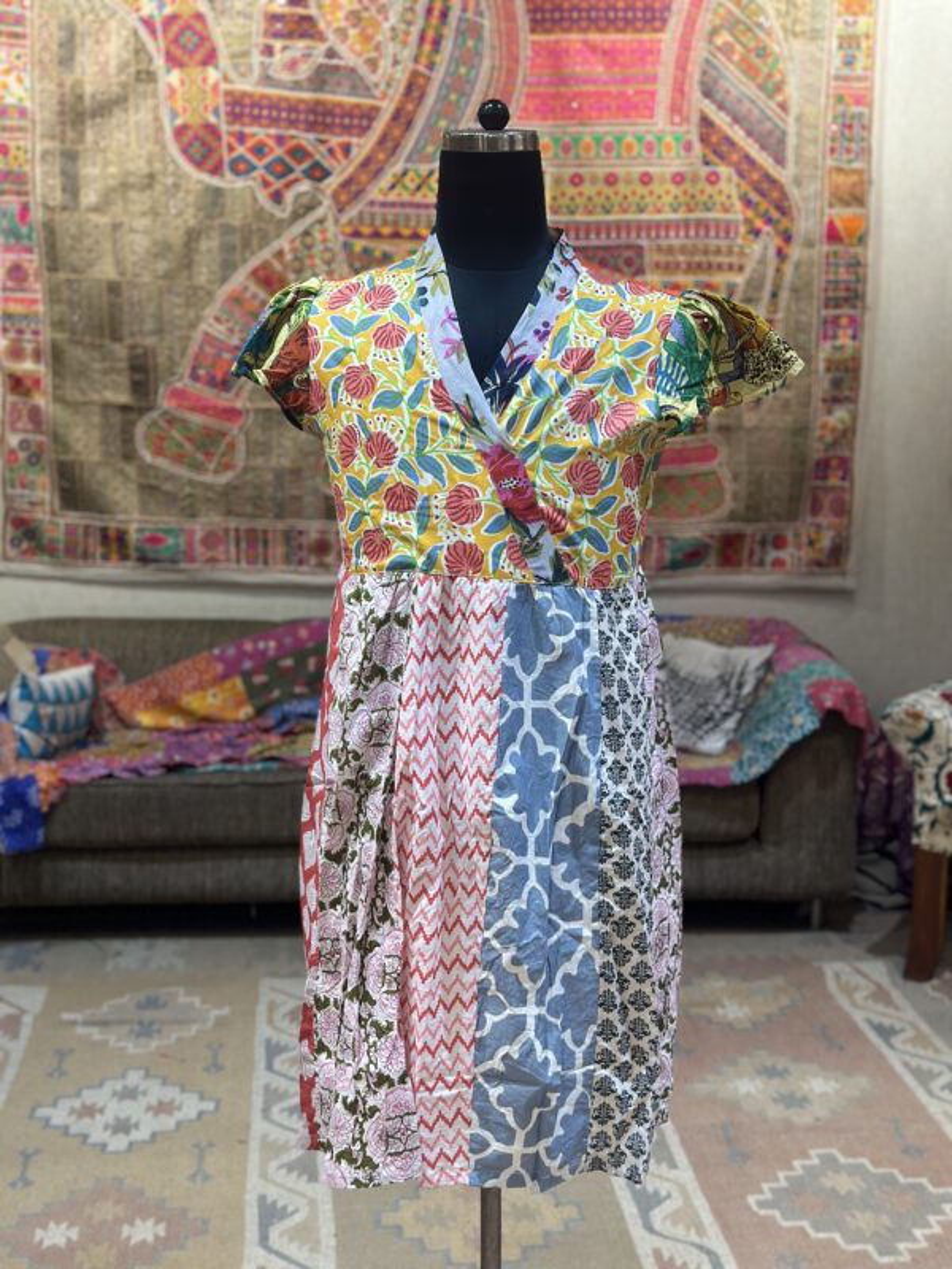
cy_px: 634
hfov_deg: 30.3
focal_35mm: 48
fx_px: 1760
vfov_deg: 39.7
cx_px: 476
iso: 64
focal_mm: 6.86
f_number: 1.78
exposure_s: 1/106
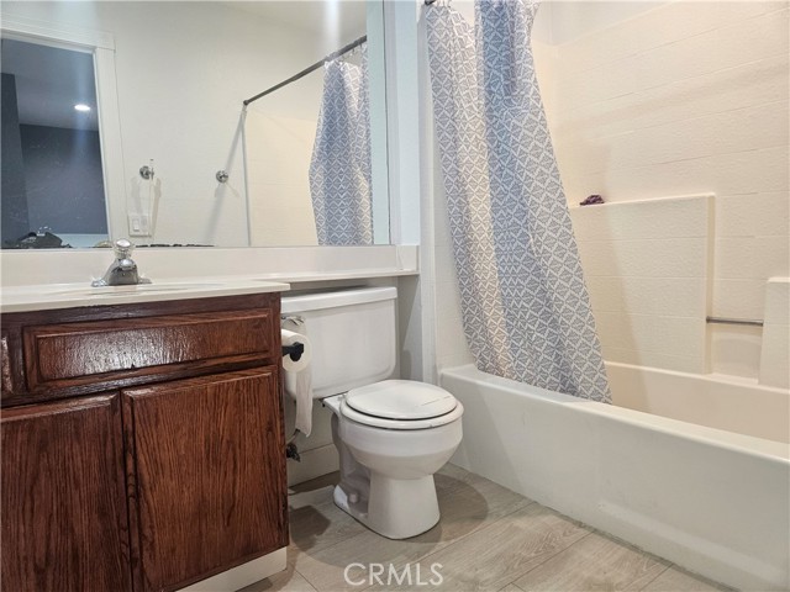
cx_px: 395
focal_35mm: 23
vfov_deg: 58.9
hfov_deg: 73.9
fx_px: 525
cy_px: 296
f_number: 1.8
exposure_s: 1/120
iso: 200
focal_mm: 5.4
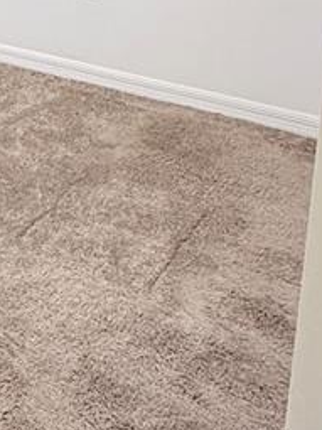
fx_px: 819
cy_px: -47
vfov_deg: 26.9
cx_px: -137
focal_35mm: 66
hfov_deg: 19.8
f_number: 2.2
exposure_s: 1/120
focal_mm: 2.22
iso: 250
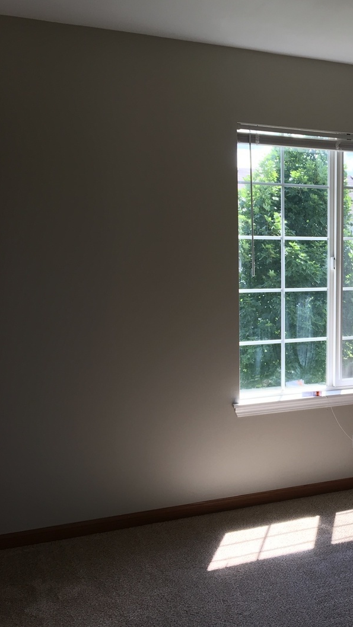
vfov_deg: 47.4
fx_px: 716
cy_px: 310
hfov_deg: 25.1
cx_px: 416
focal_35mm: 43
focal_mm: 4.15
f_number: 2.2
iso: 25
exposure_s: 1/122
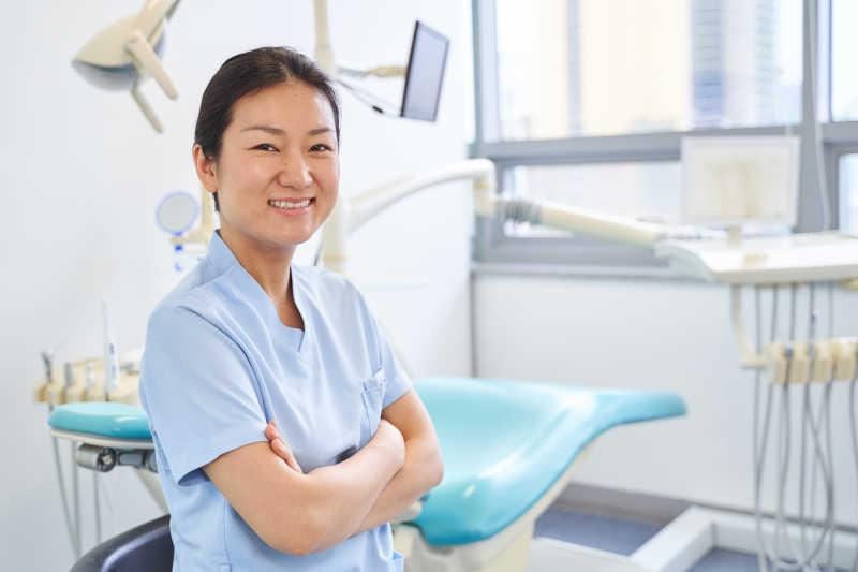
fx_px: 977
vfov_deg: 32.6
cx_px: 429
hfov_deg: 47.4
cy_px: 286
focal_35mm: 41
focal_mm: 41
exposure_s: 1/250
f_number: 2.8
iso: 500
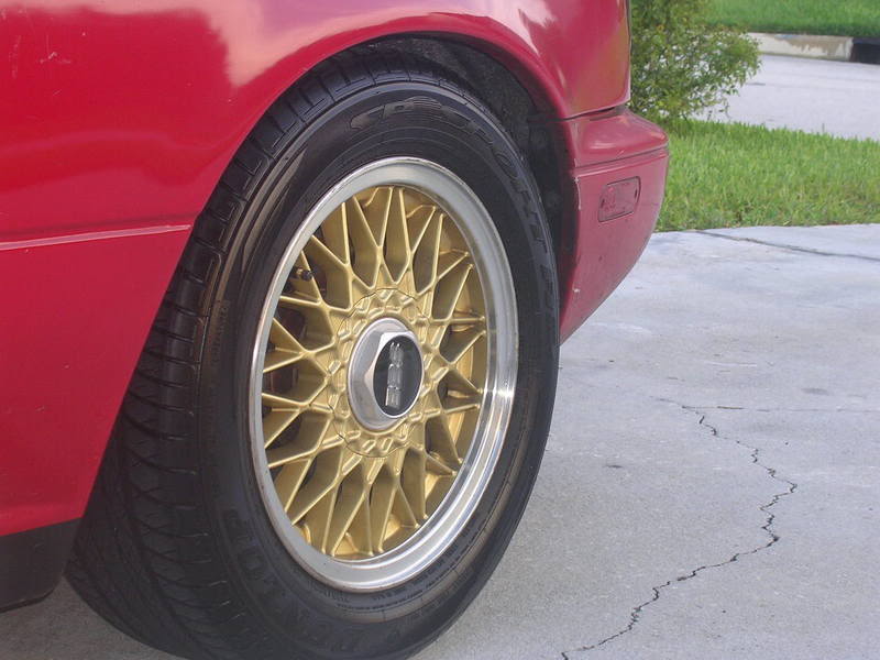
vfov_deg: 16.2
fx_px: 2313
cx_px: 440
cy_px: 330
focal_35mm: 91
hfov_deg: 21.5
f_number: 4.2
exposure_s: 1/30
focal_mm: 13.7
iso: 50
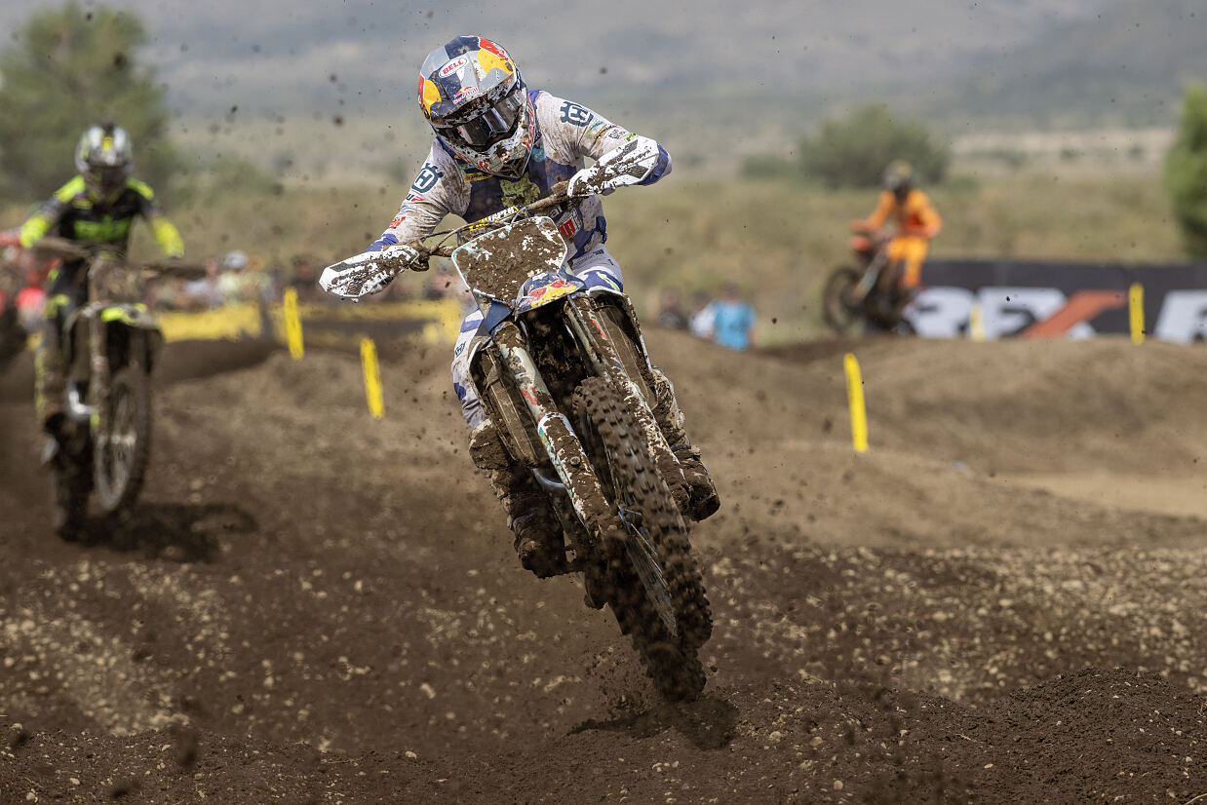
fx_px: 10060
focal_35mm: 300
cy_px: 402
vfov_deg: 4.6
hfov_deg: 6.9
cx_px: 604
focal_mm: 300
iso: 250
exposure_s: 1/1600
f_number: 5.6
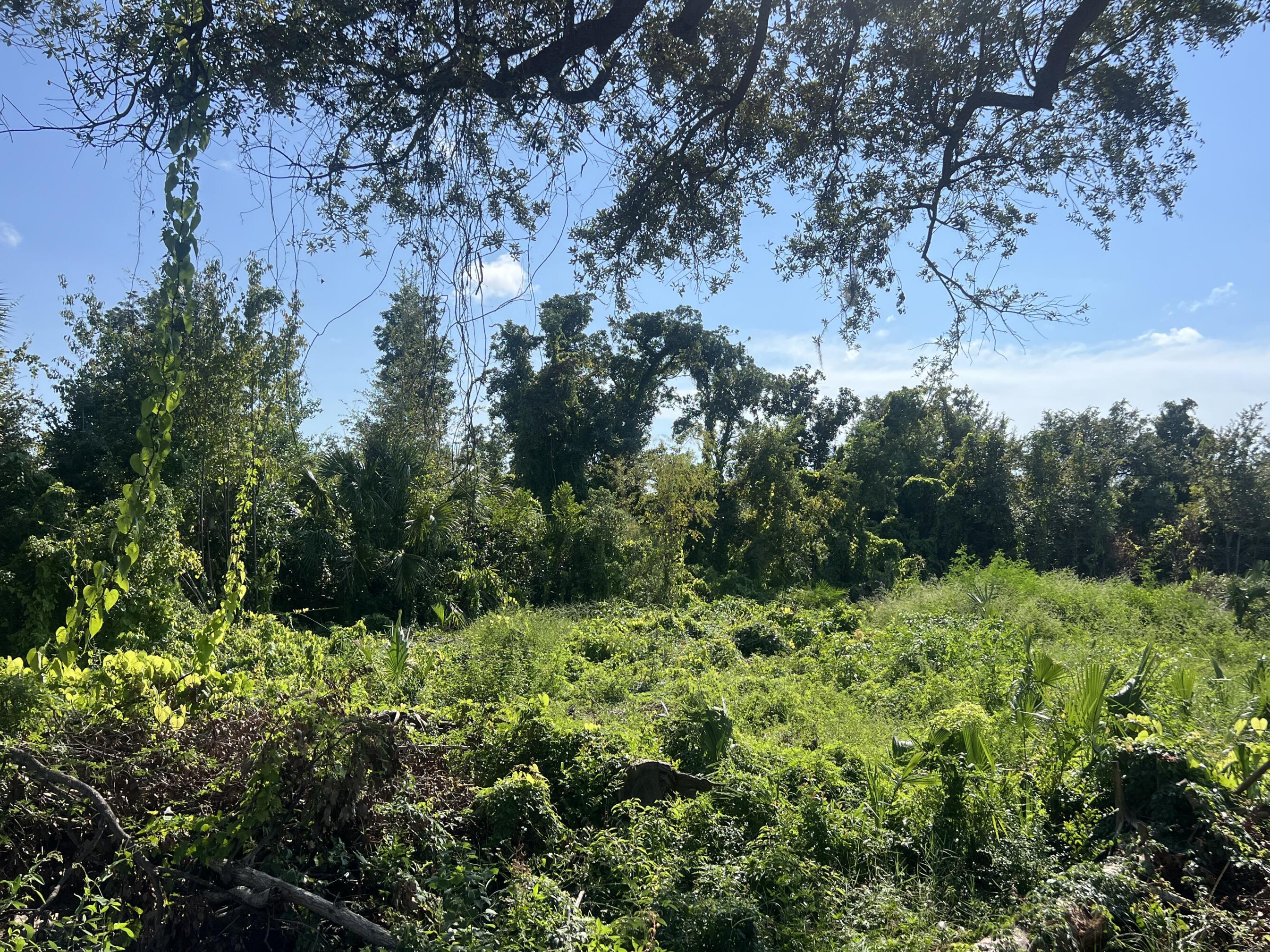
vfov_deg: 48.2
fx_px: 1064
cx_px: 687
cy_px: 510
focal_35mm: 29
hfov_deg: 61.6
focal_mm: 5.7
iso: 50
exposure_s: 1/5882
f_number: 1.5
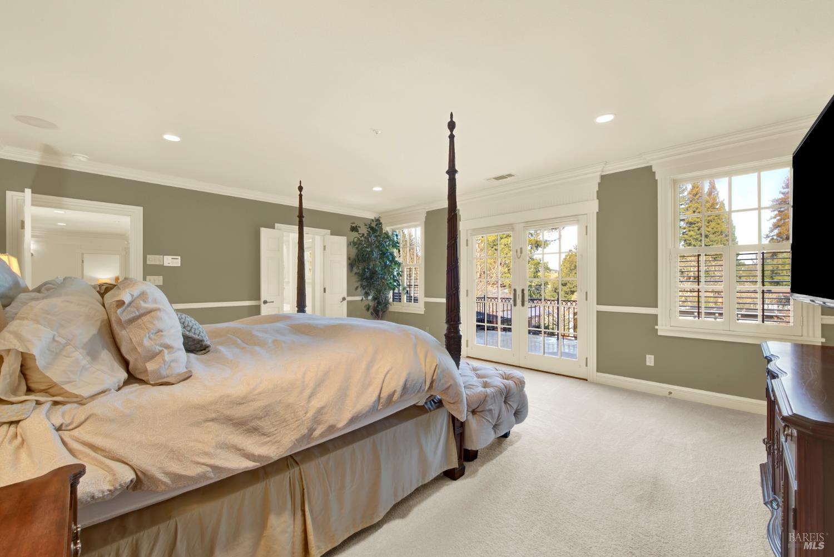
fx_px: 325
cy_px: 278
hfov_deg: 104.2
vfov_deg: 81.3
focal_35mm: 14
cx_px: 417
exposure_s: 1/6
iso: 100
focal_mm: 14
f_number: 14
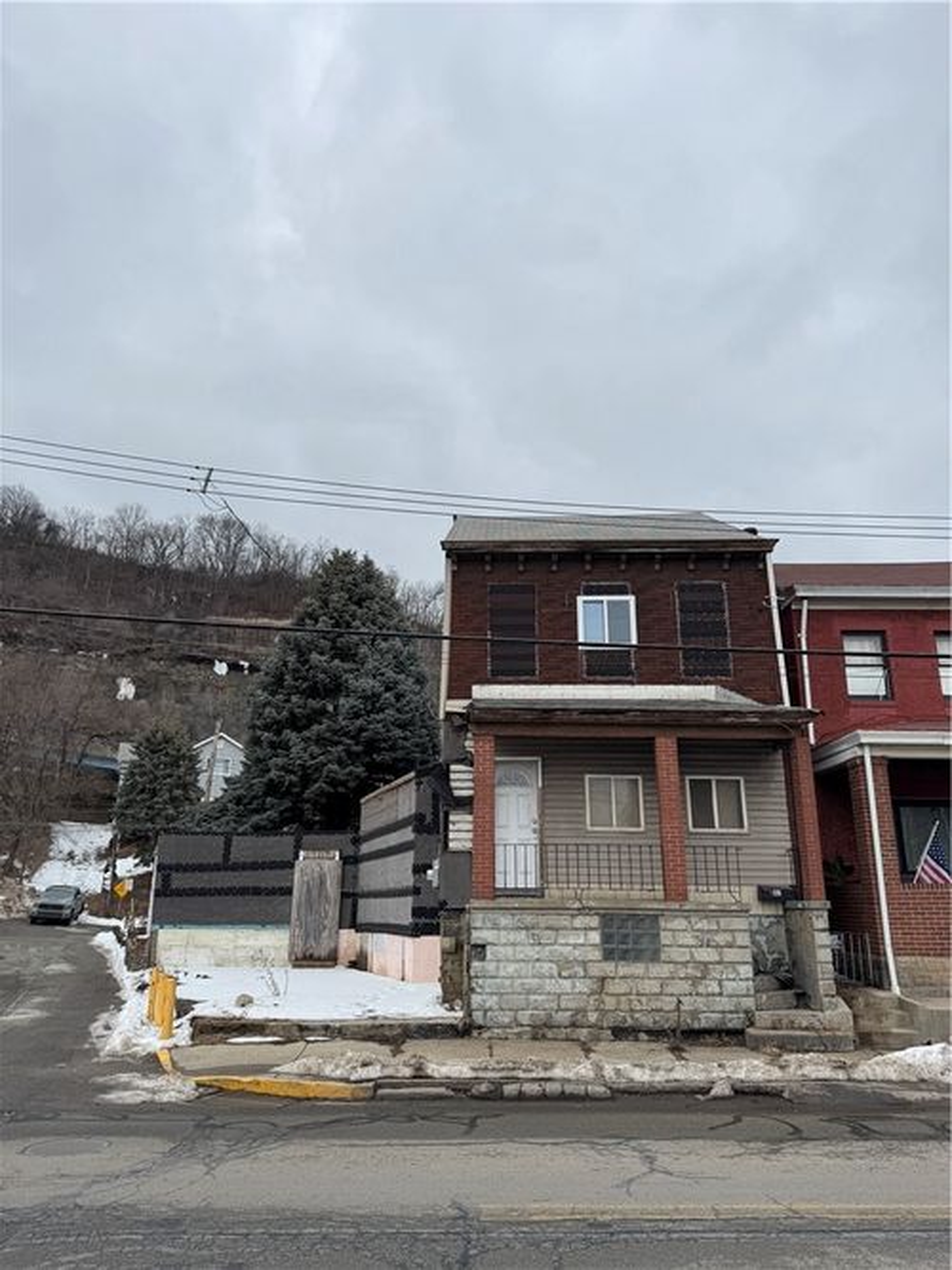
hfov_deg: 56.8
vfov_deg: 71.6
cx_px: 476
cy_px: 635
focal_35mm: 24
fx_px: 880
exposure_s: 1/1597
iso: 80
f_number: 1.78
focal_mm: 6.76
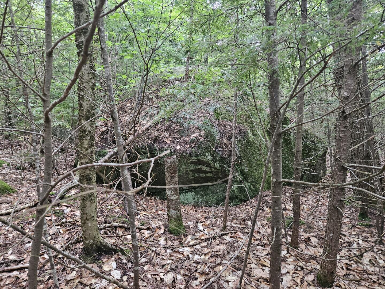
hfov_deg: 73.9
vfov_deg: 58.9
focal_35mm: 23
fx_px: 256
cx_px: 192
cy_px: 144
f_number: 1.8
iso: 1000
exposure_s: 1/120
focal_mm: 5.4
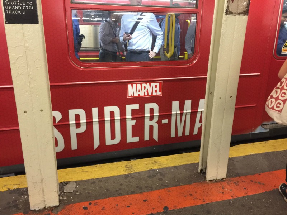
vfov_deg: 48.2
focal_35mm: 29
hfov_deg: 61.7
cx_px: 144
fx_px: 240
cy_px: 108
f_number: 2.2
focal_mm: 4.15
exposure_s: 1/15
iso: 80
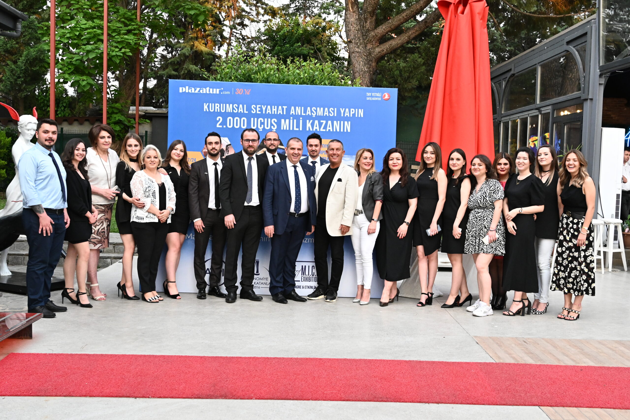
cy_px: 210
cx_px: 315
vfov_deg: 31.2
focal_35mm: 43
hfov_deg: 45.5
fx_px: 752
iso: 2000
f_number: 5.6
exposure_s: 1/320
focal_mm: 29
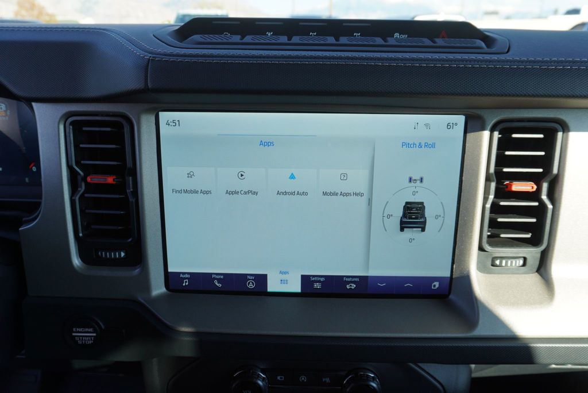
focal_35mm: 24
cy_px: 196
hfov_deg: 73.7
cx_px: 294
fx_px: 392
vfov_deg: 53.2
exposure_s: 1/100
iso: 100
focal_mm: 16
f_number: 5
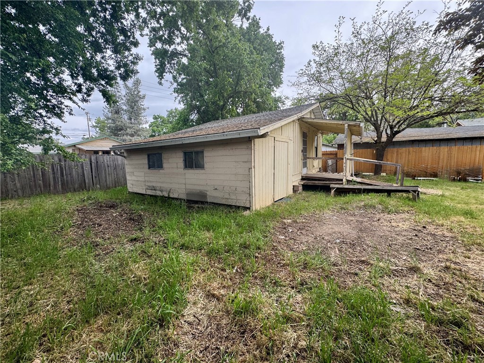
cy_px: 182
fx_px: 196
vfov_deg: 85.7
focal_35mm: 14
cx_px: 242
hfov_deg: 102.1
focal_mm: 2.22
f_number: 2.2
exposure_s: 1/171
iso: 40
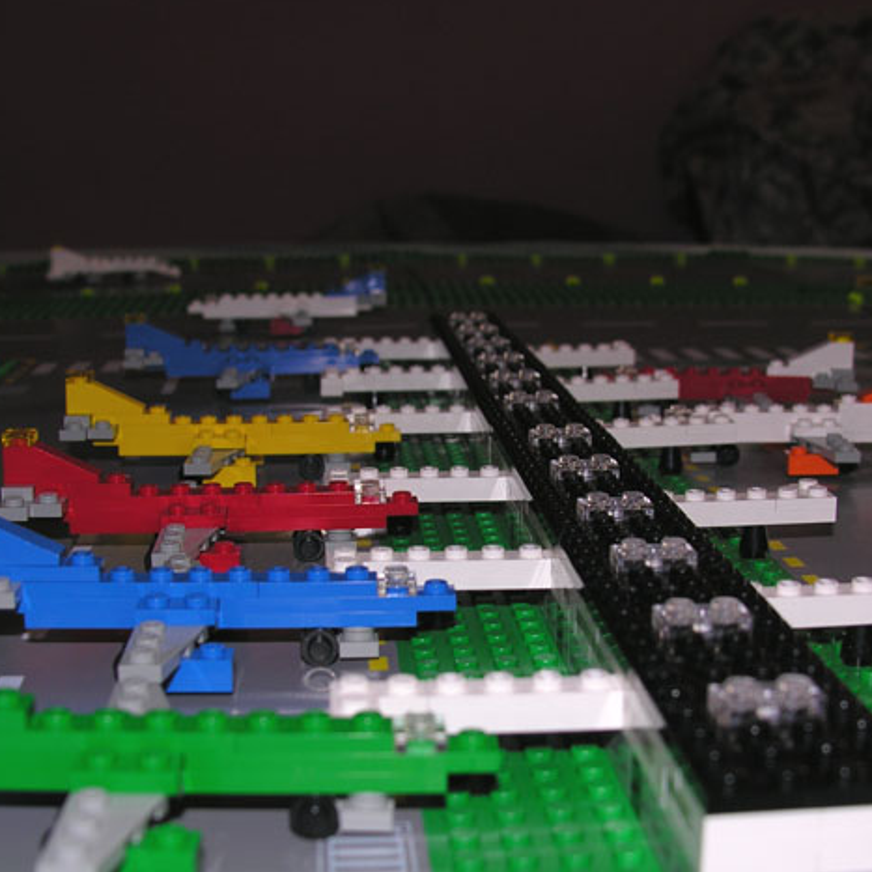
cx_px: 454
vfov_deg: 32.0
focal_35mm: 53
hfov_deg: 32.2
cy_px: 551
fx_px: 1510
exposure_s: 1/60.1
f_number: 2.8
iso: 50
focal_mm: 8.9
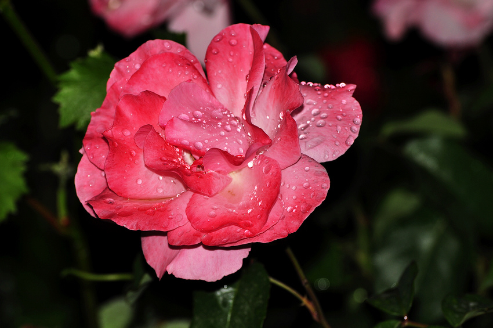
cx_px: 246
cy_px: 164
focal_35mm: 210
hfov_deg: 9.8
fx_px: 2873
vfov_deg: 6.5
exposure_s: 1/60
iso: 200
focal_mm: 140
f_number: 9
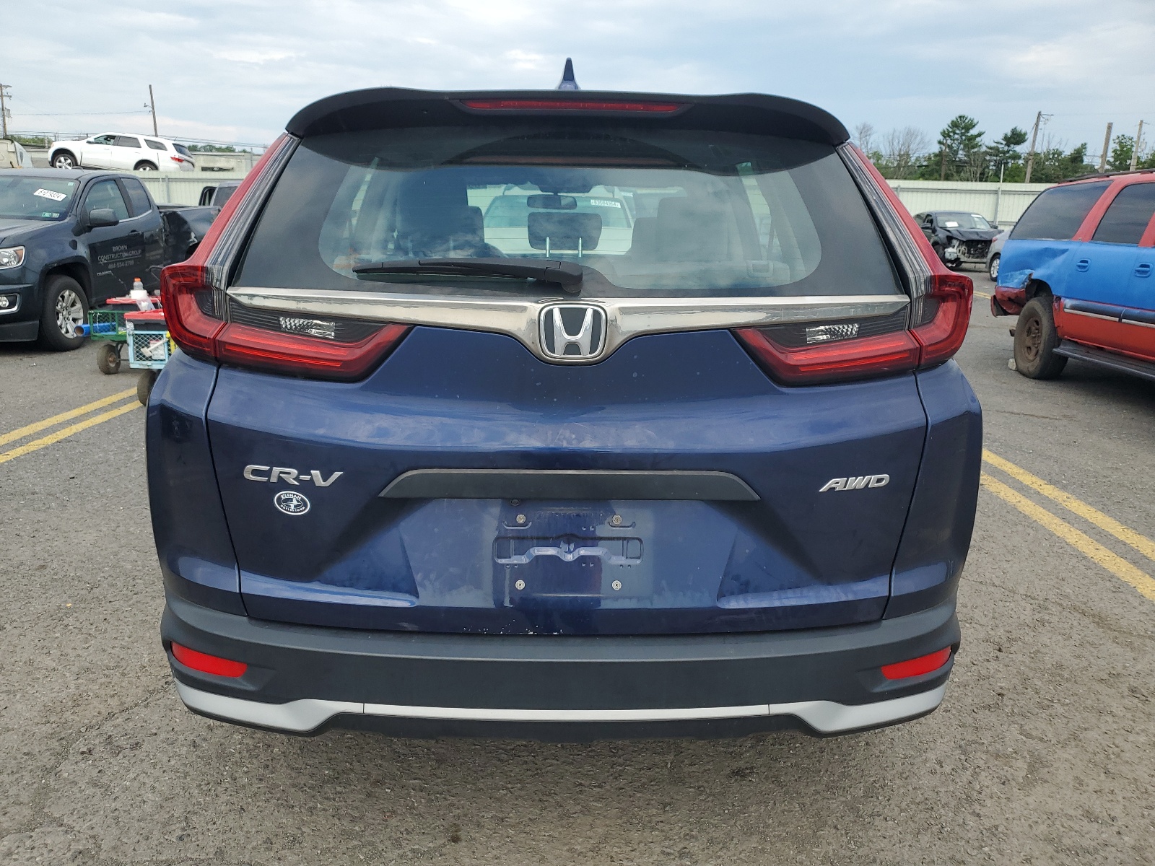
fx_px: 868
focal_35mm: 26
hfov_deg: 67.3
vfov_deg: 53.1
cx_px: 578
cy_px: 433
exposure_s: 1/1667
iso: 50
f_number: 1.5
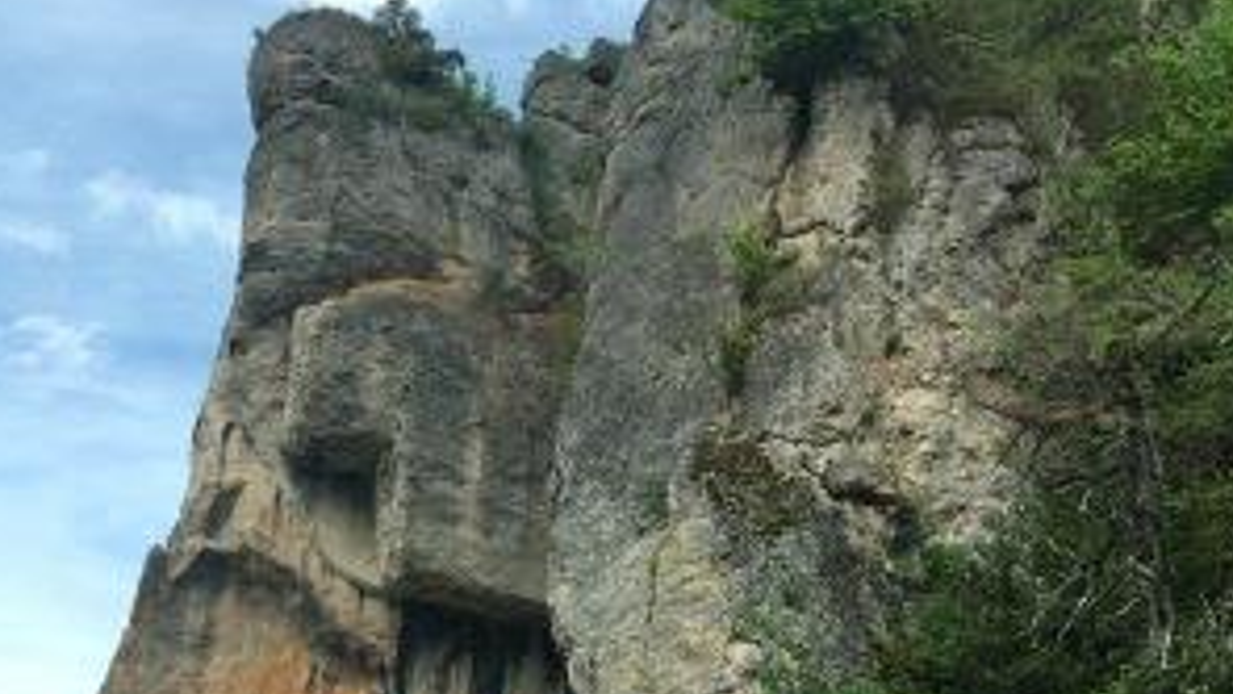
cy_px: 623
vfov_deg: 24.2
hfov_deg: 42.8
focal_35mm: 48
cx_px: 543
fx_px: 1569
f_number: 2.2
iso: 25
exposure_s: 1/578
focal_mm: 4.15
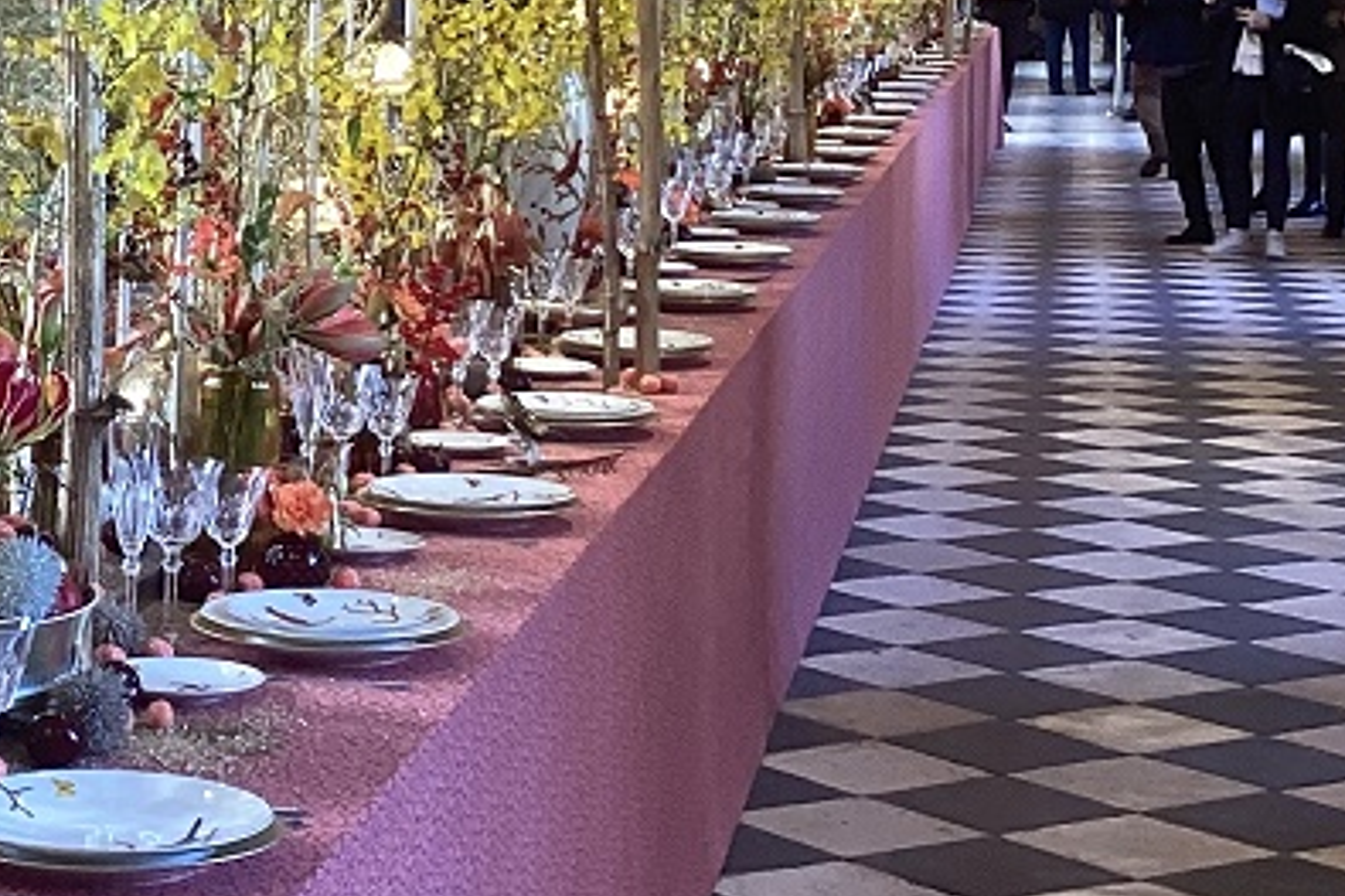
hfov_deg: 20.3
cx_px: 89
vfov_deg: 13.9
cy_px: 228
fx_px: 3660
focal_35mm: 98
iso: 100
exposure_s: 1/50
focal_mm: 3.3
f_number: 2.4
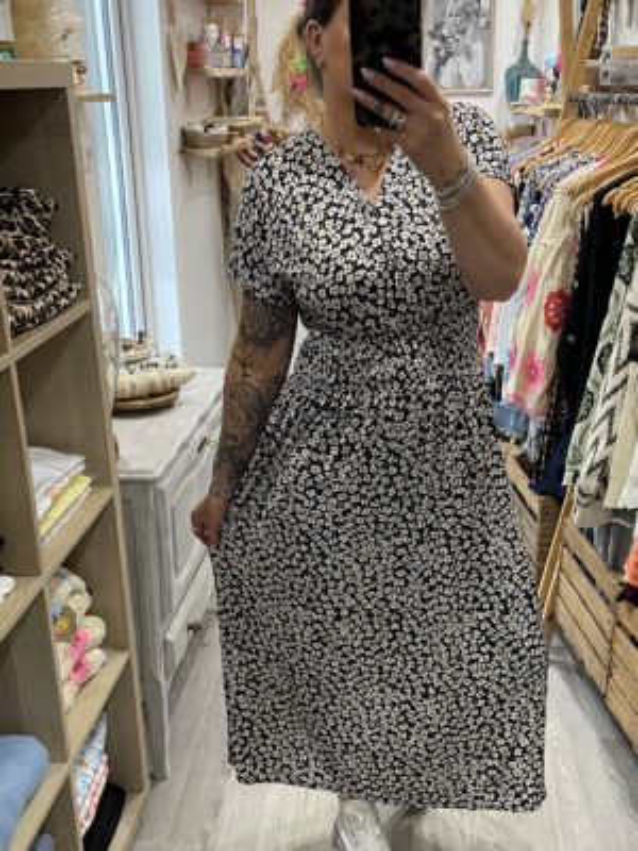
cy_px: 426
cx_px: 319
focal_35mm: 25
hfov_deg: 54.9
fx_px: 614
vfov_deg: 69.4
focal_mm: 5.1
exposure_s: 1/50
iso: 125
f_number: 1.6
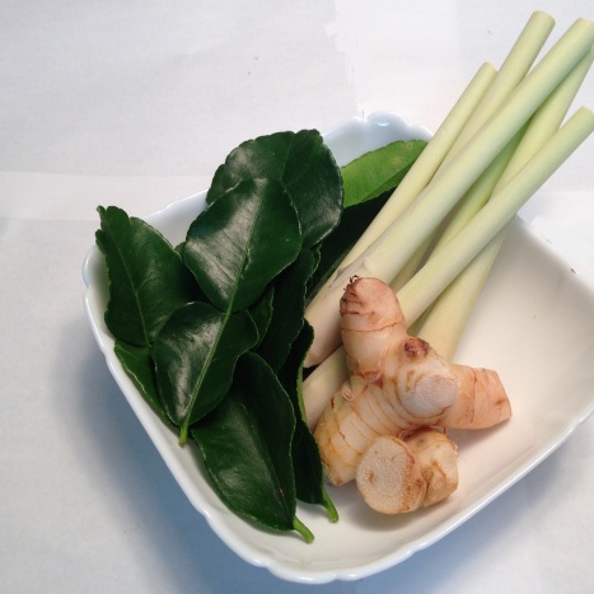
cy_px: 291
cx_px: 373
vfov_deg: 41.9
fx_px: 777
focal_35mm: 40
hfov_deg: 41.5
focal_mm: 4.12
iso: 50
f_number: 2.4
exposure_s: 1/40
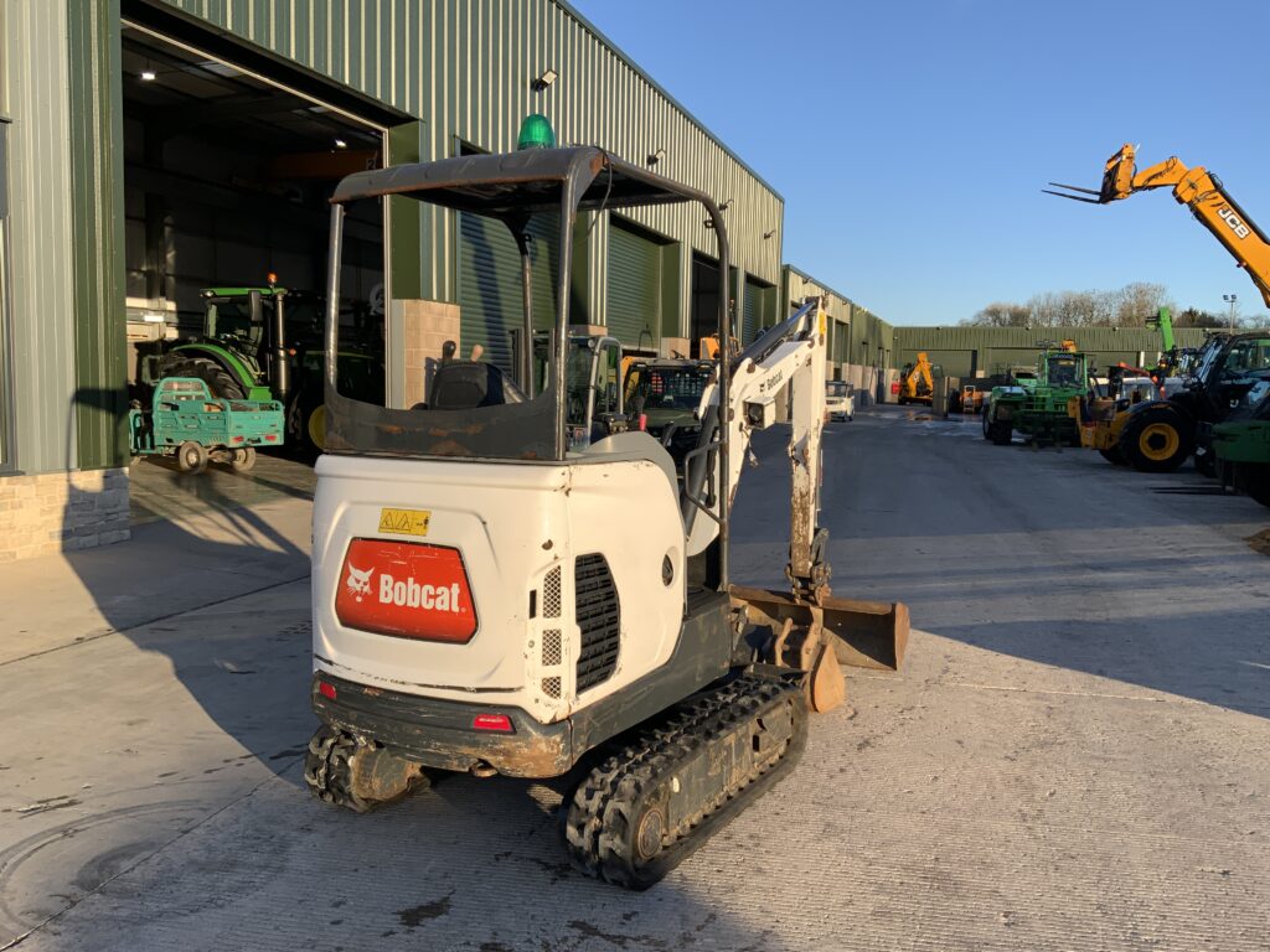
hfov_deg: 61.7
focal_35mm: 29
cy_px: 476
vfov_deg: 48.2
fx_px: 1064
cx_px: 635
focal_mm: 3
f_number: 1.8
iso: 16
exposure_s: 1/912
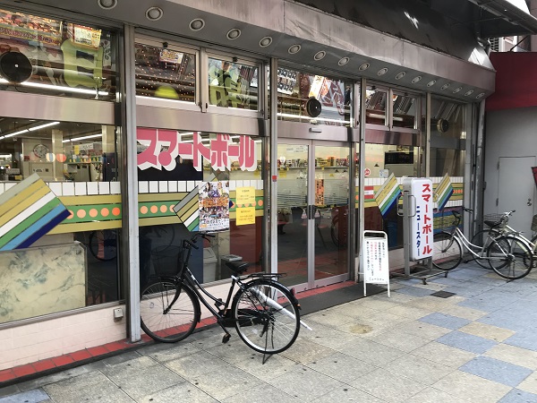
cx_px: 268
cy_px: 202
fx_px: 434
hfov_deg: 63.4
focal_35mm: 28
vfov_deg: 49.7
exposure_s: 1/60
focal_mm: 3.99
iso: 25
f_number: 1.8
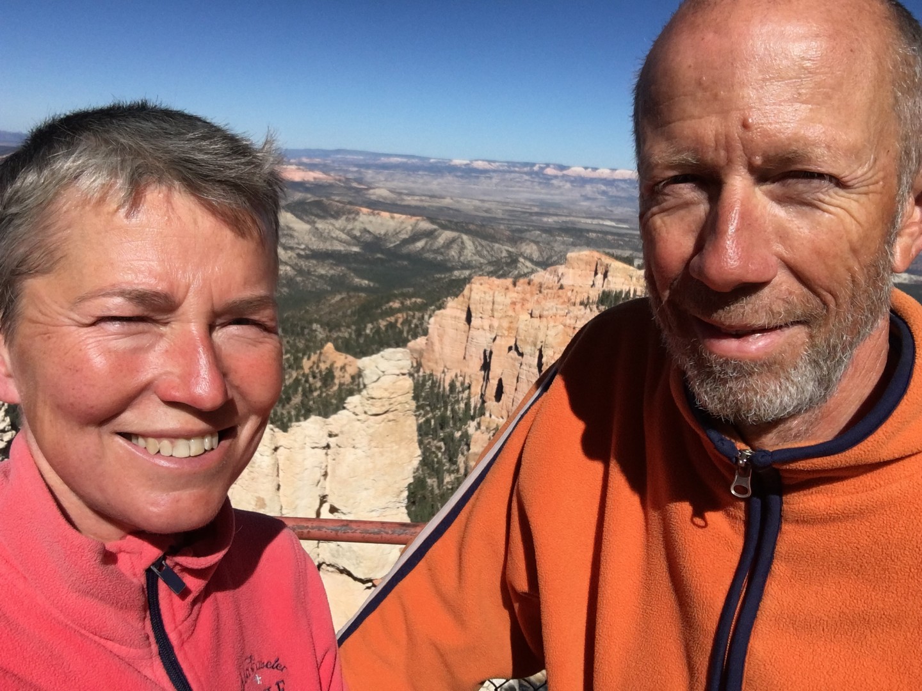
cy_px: 346
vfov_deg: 45.4
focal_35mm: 31
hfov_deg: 58.4
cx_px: 461
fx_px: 826
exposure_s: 1/3165
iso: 32
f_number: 2.2
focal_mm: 2.65
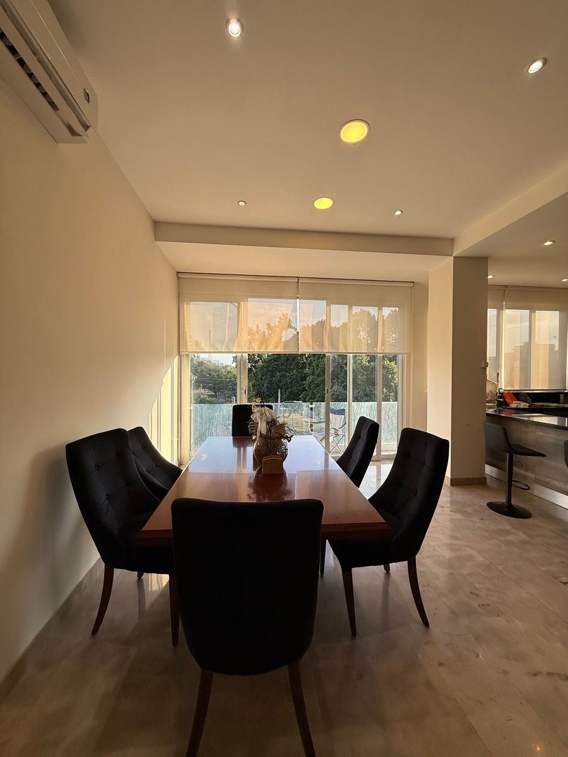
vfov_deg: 102.1
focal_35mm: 14
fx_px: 306
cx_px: 284
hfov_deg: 85.7
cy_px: 378
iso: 64
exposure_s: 1/289
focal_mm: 2.22
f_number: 2.2
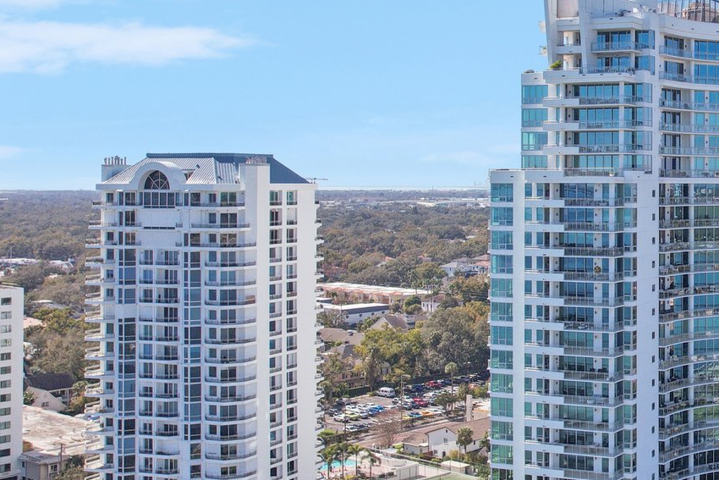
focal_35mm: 53
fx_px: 1059
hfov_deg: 32.8
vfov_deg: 25.4
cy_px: 177
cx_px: 793
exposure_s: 1/2000
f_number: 2.8
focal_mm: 8.38
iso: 130
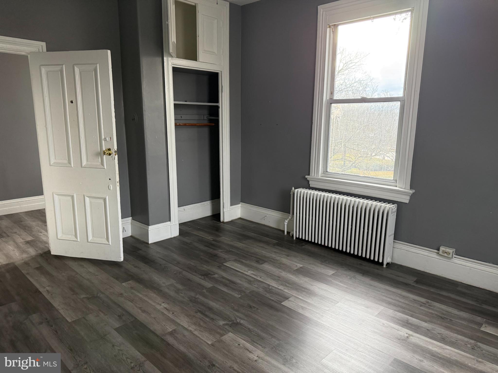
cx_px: 249
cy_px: 186
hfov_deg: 71.6
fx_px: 345
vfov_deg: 56.8
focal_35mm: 24
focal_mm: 6.76
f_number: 1.78
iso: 200
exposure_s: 1/108
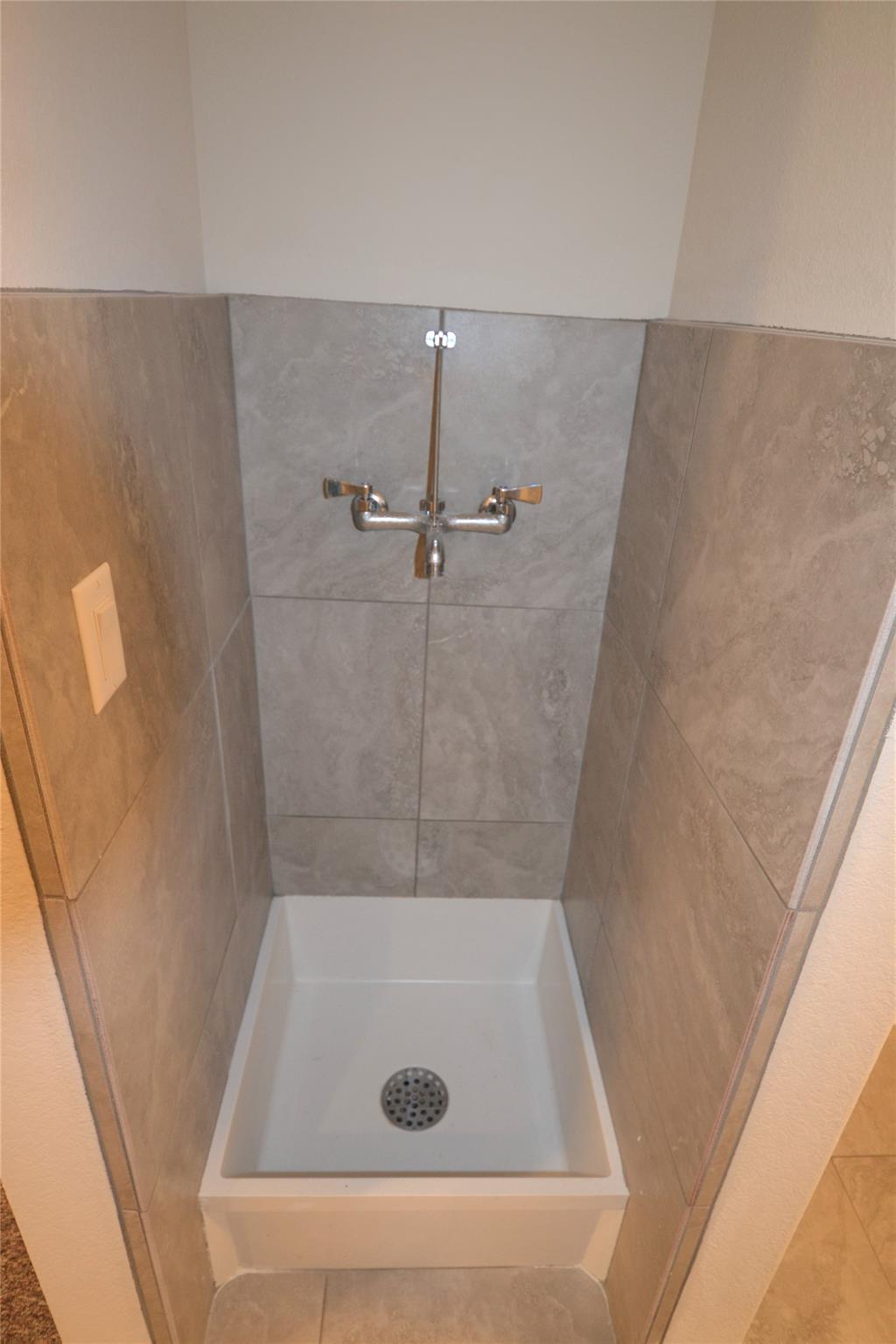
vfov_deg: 85.4
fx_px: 728
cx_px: 448
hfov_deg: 63.2
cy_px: 672
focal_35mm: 20
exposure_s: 1/60
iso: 800
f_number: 3.8
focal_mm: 13
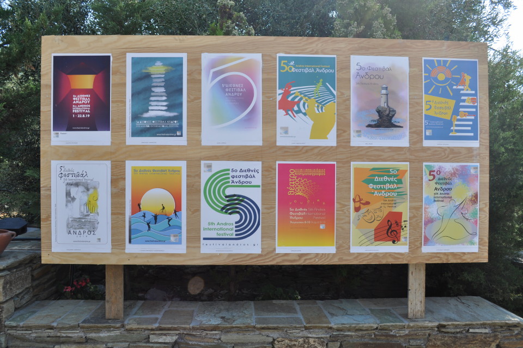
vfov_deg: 43.5
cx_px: 262
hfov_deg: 62.0
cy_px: 174
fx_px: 435
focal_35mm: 30
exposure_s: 1/250
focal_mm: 20
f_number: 8
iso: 200
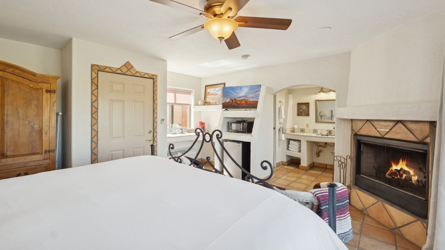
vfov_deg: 70.5
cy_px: 118
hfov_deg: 103.0
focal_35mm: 15
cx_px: 219
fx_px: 177
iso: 400
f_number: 8
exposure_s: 1/40
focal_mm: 14
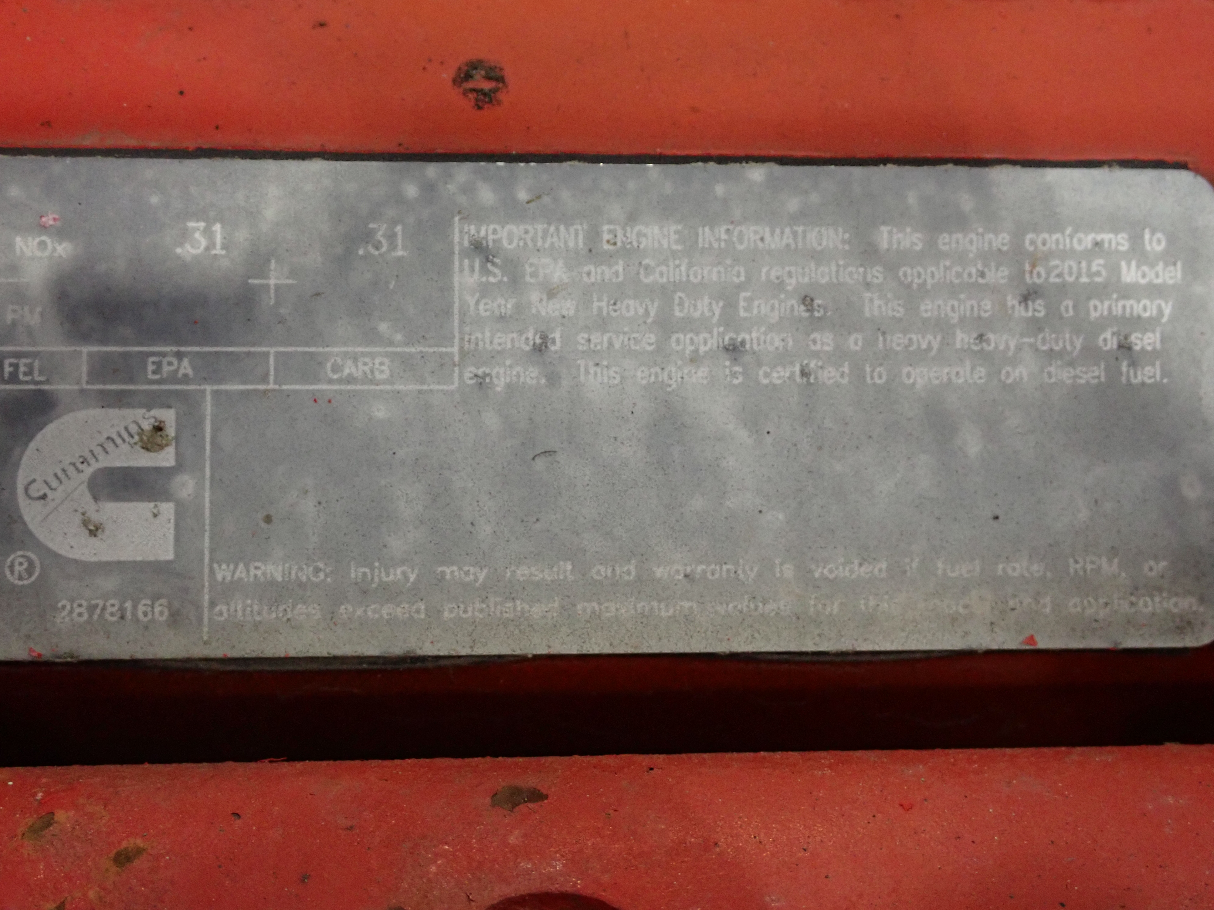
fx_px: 2350
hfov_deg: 29.0
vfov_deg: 21.9
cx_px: 607
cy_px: 455
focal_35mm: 67
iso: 800
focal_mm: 11.88
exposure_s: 1/60
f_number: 3.8
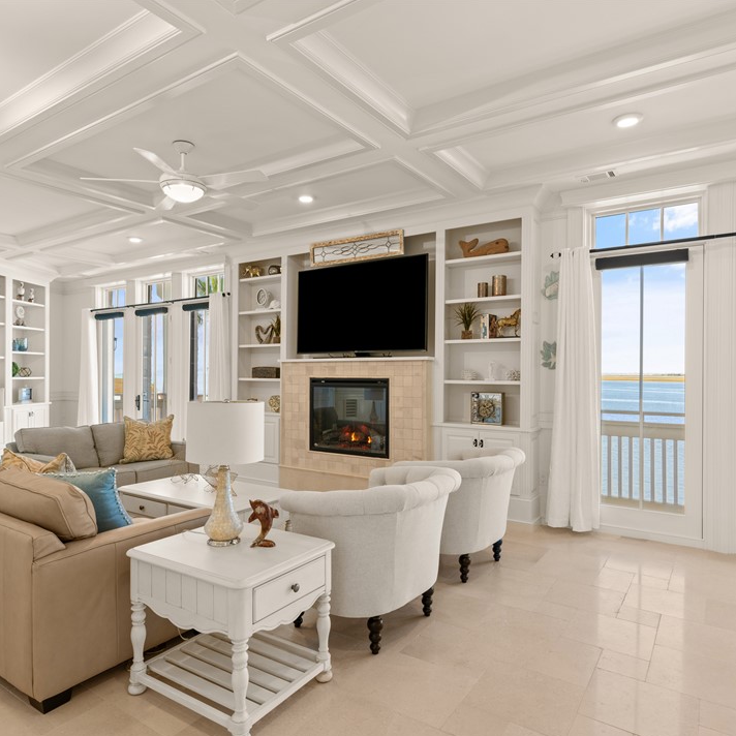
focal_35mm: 22
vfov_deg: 69.6
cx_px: 361
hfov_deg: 69.6
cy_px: 372
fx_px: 529
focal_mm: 17
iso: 200
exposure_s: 1/4
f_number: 9
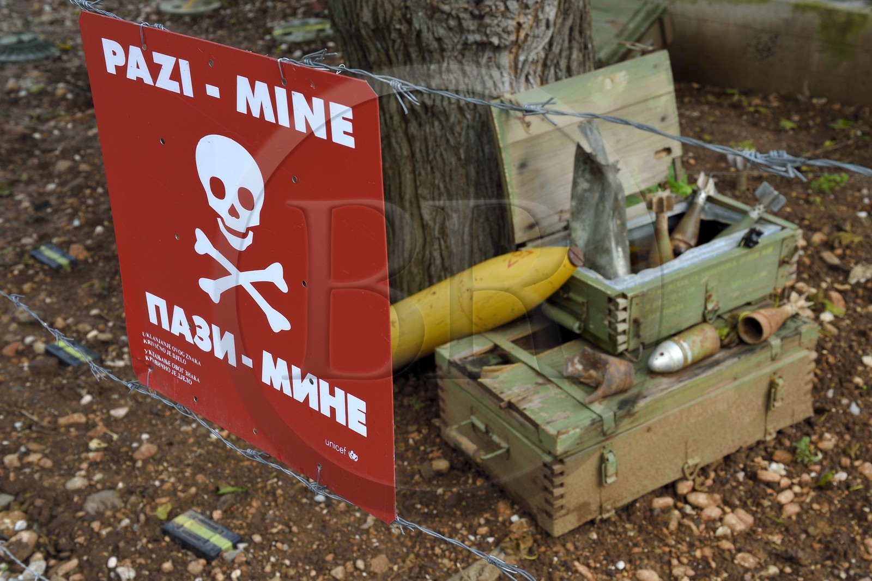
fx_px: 969
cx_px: 436
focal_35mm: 40
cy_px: 290
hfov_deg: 48.5
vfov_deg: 33.4
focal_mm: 40
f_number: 8
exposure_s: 1/200
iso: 200
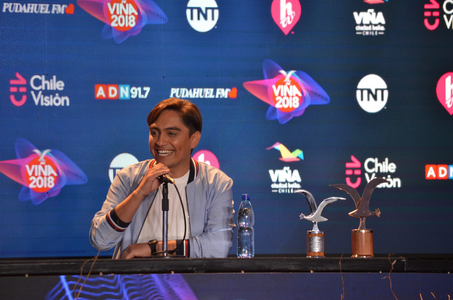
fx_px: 2825
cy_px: 150
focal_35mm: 225
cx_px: 226
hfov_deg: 9.2
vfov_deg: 6.1
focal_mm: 150
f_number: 5
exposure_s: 1/60
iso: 800
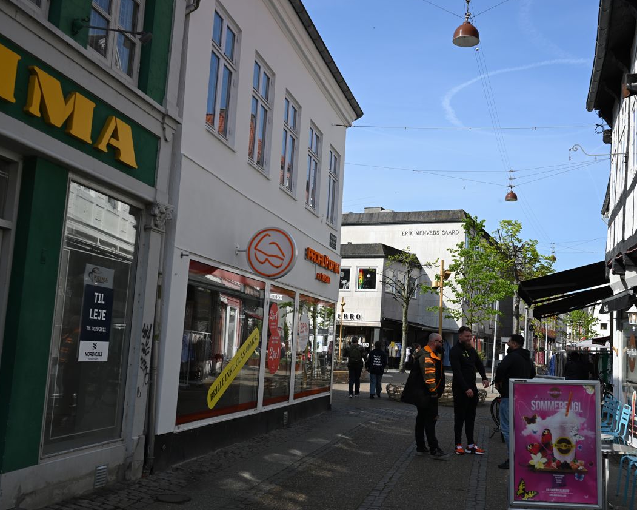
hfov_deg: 45.6
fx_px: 754
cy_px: 255
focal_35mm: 40
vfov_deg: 37.3
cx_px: 375
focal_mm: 35
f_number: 4
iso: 180
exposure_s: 1/2000
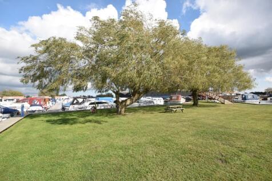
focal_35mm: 15
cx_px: 136
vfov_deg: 77.3
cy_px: 90
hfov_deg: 100.4
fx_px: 113
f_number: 9
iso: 200
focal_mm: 10
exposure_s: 1/320
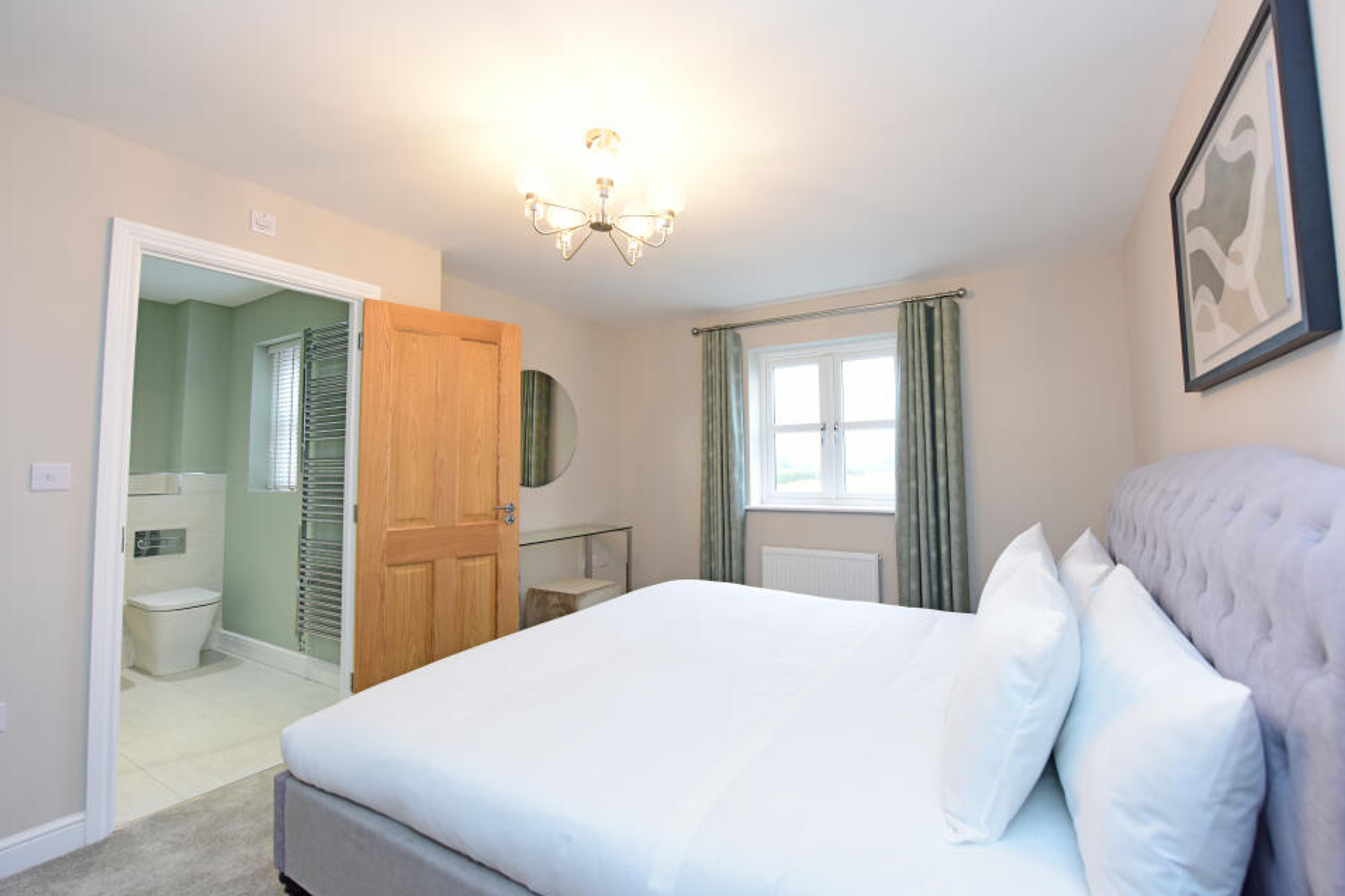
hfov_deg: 100.3
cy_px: 435
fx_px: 560
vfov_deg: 77.3
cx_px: 716
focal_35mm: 15
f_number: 5
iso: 1000
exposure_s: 1/60
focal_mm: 14
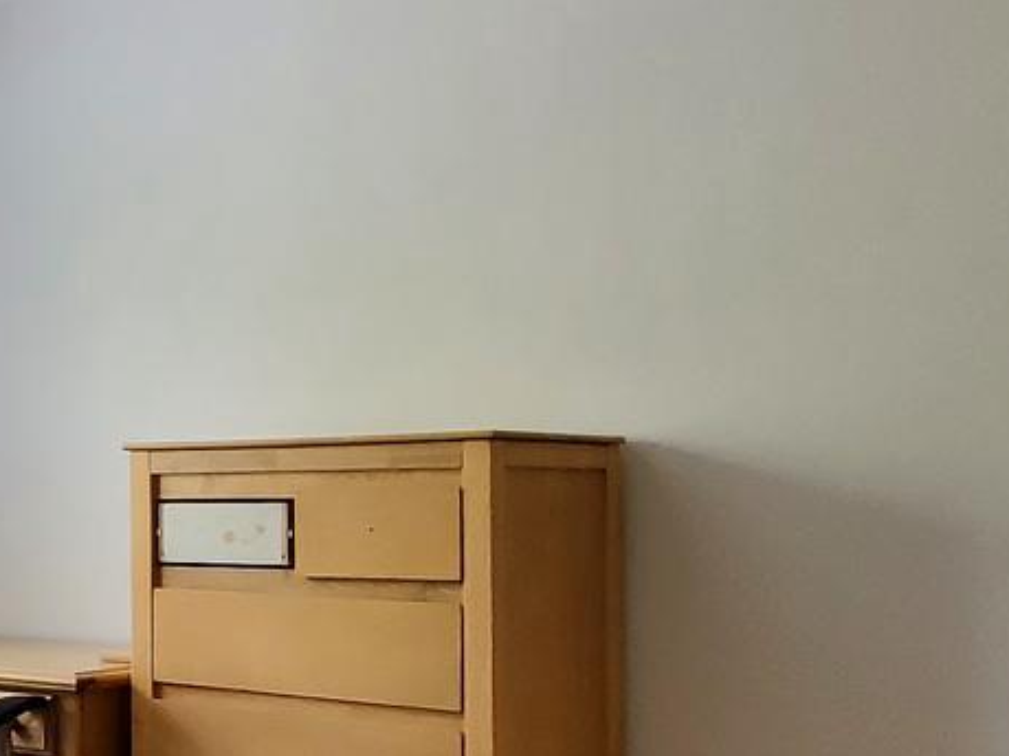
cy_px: 486
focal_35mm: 58
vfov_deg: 25.1
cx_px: -119
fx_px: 1690
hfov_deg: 29.7
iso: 160
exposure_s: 1/60
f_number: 2.2
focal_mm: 1.8
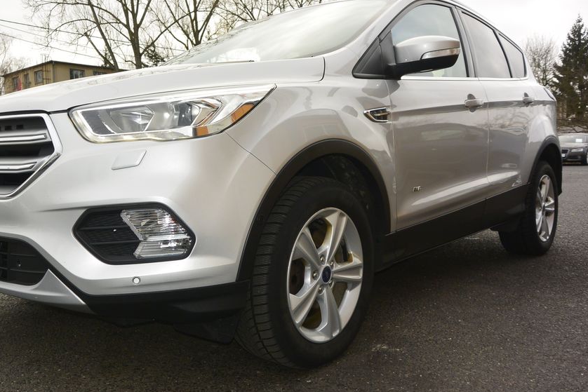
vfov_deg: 40.0
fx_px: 539
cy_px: 190
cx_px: 235
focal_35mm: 33
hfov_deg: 56.8
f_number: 4
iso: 160
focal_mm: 10
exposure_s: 1/200
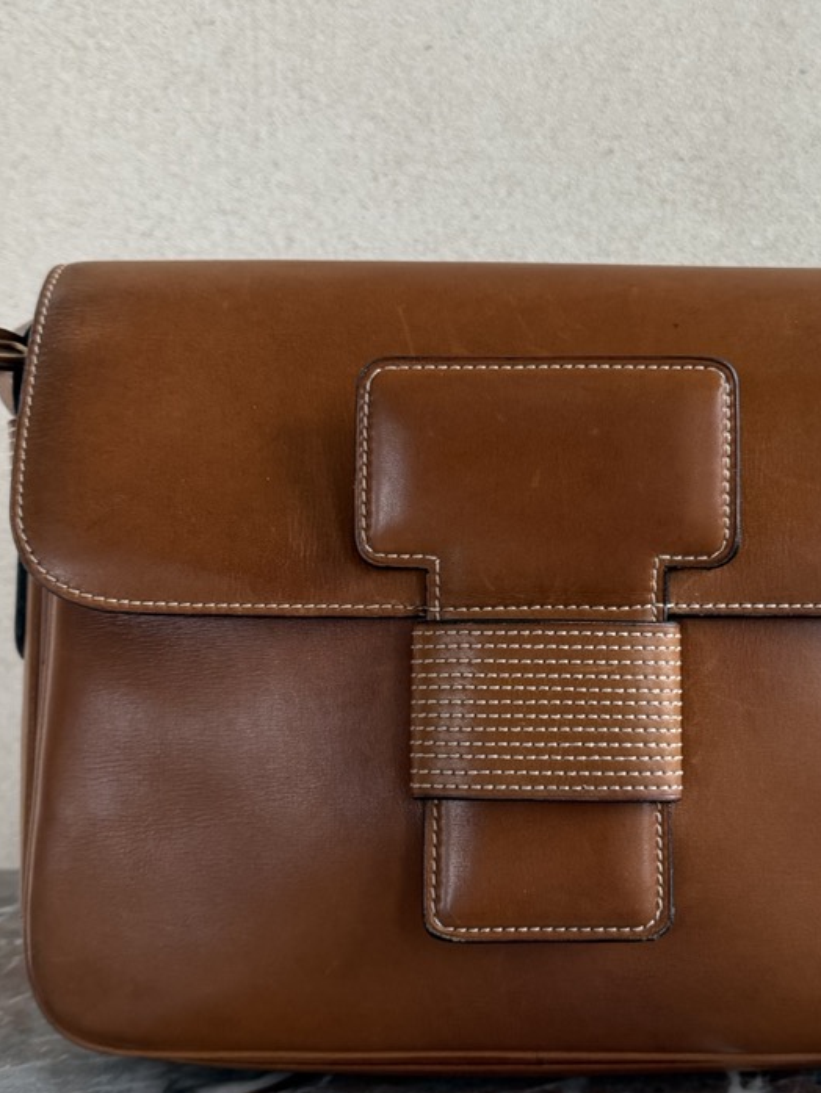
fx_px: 1391
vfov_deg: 42.9
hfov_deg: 32.6
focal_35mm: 44
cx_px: 548
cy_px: 539
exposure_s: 1/121
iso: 160
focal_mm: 6.76
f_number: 1.78
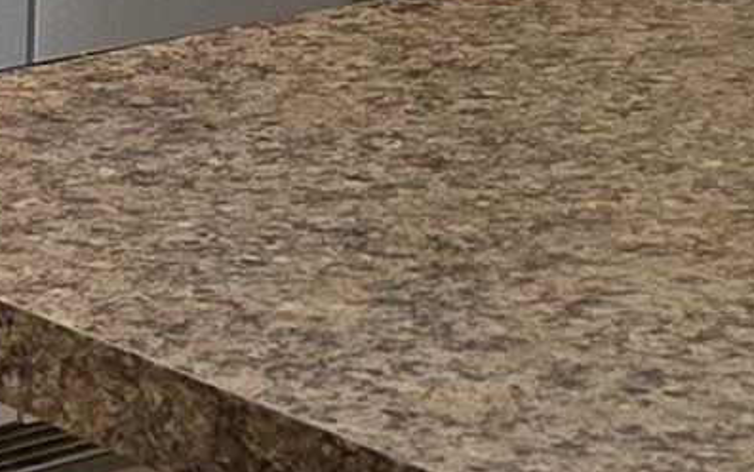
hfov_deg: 10.2
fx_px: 3886
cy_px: -147
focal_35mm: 189
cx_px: -790
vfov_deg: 6.9
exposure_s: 1/120
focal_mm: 6.3
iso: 640
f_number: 1.7
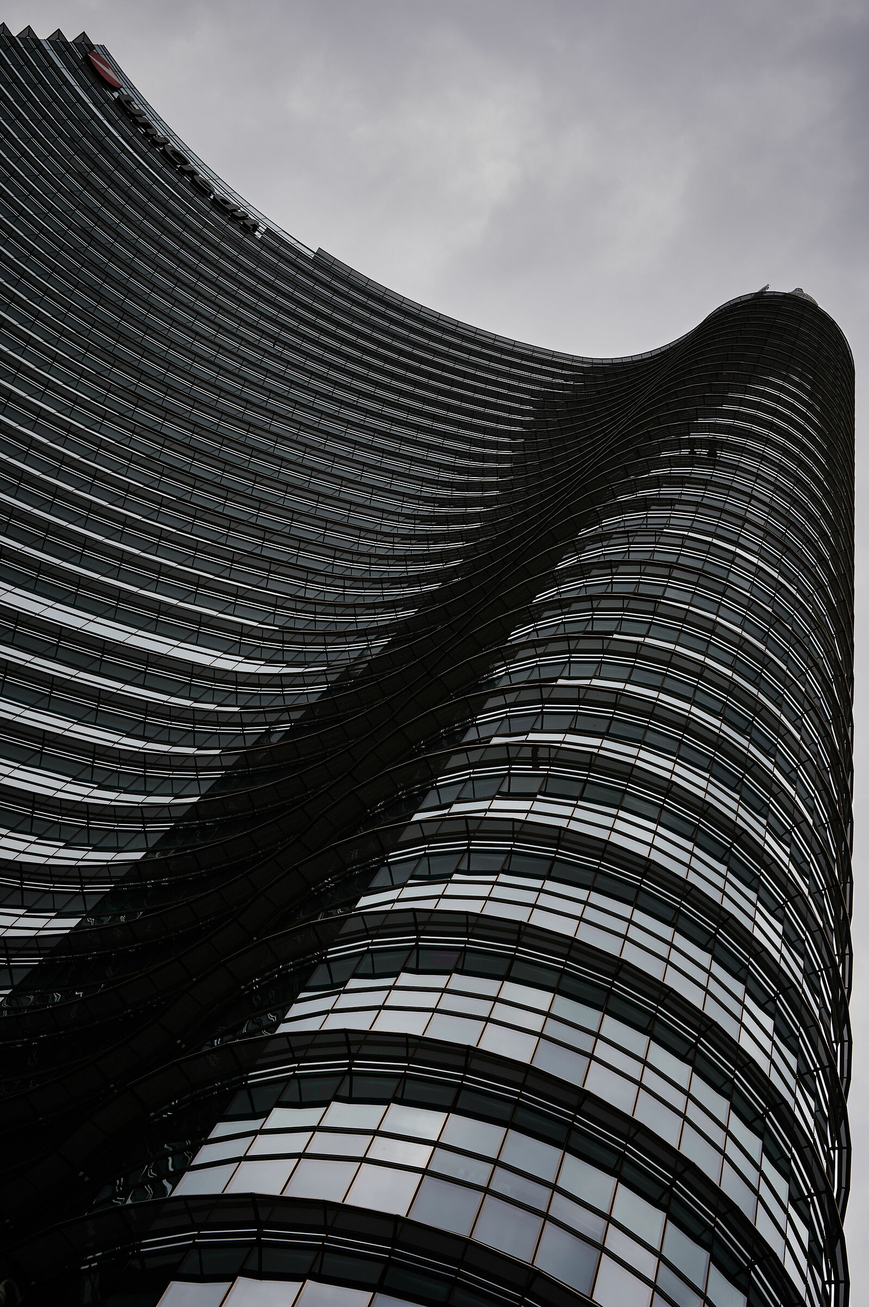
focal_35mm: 50
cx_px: 434
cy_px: 654
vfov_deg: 39.6
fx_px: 1813
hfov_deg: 27.0
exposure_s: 1/400
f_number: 5
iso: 100
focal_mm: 50
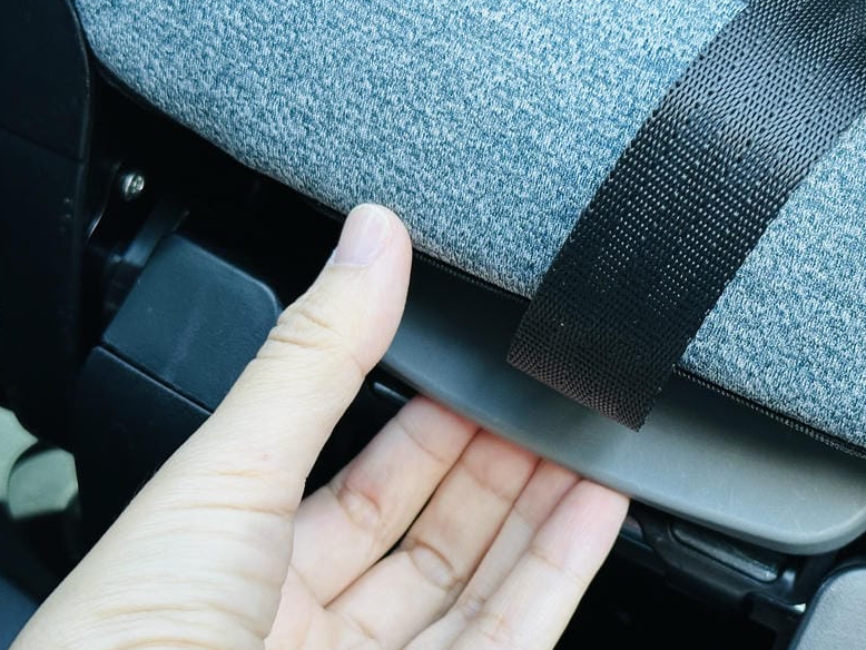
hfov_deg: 26.1
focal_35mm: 74
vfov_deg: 19.9
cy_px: 276
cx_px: 609
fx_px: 1852
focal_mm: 6.86
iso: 160
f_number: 1.78
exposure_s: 1/60
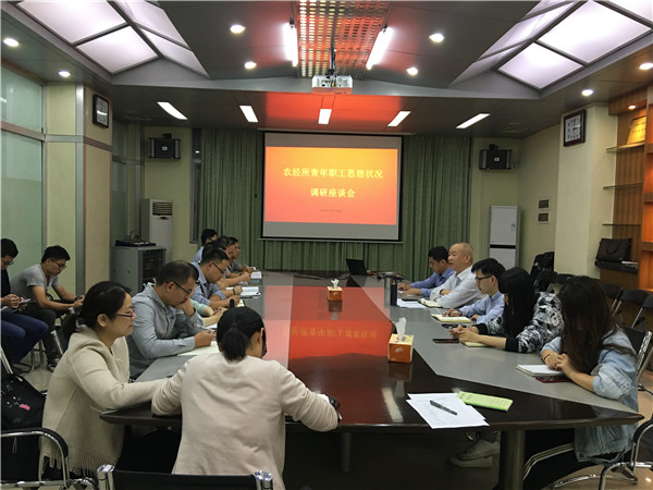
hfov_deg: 61.7
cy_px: 245
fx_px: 547
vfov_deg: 48.2
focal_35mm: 29
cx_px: 326
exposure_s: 1/17
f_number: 2.2
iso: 64
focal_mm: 4.15
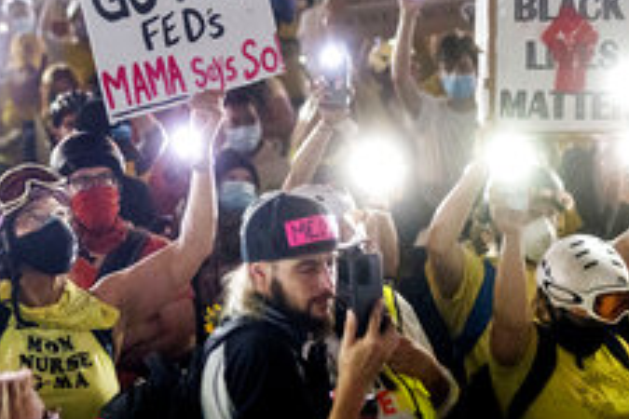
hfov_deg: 17.8
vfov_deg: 12.0
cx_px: 134
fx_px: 1992
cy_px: 60
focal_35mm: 114
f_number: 2
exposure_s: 1/250
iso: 9000
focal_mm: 50
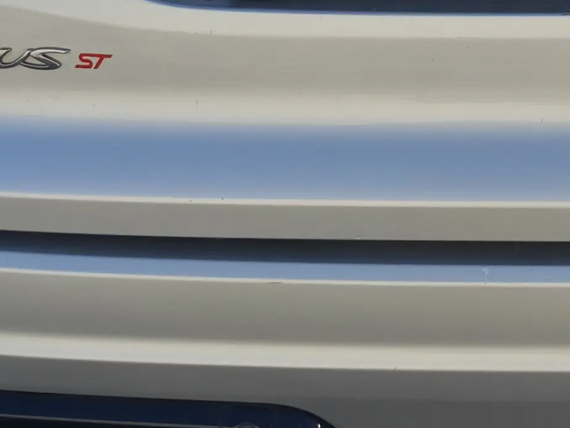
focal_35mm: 170
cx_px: 493
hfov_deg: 11.6
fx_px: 2800
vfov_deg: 8.6
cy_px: -152
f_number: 2
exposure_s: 1/1464
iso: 50
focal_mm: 8.72
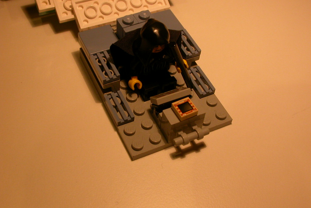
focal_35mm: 53
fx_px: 458
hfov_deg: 37.5
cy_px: 102
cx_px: 155
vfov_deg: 25.5
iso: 100
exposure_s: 1/146
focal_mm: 10.4
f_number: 4.1
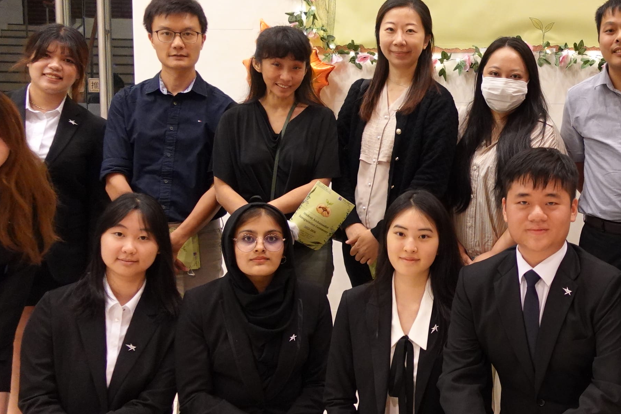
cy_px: 205
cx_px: 554
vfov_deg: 26.0
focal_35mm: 52
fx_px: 897
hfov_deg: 36.0
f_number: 1.8
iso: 1250
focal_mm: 9.4
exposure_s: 1/80
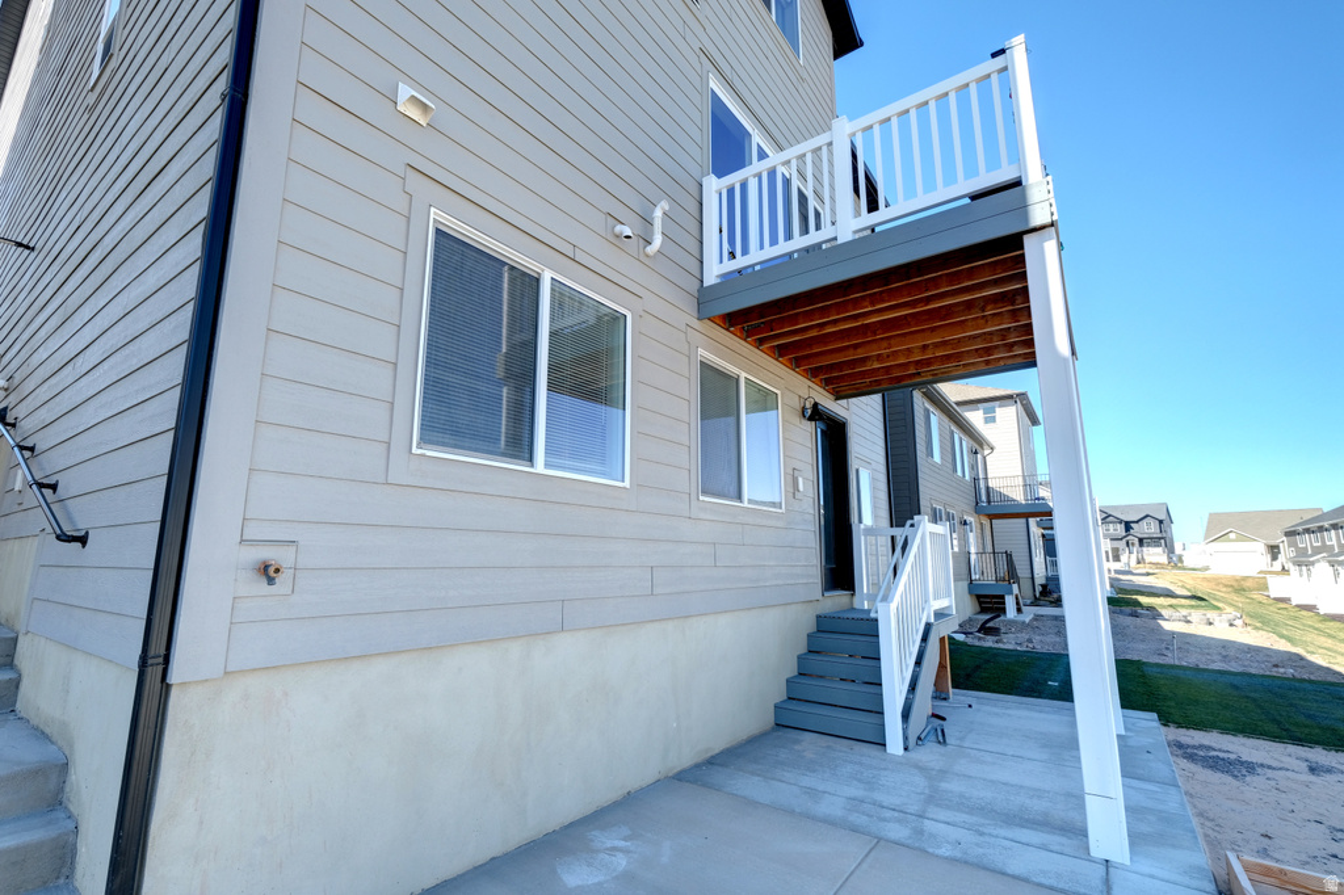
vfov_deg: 77.3
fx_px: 560
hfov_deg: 100.4
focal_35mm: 15
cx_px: 672
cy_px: 448
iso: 160
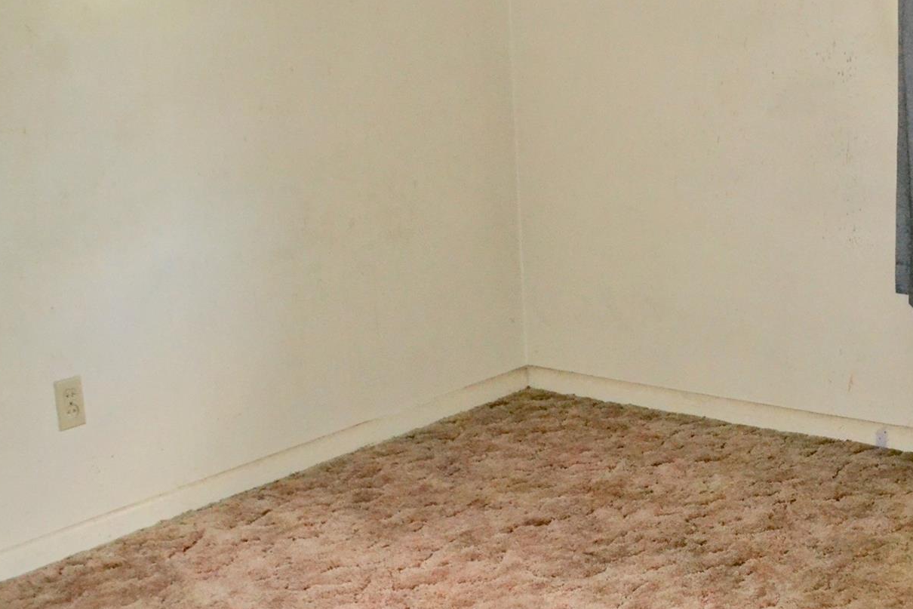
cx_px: 690
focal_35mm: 66
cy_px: 293
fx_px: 1674
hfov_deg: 30.0
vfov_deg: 20.6
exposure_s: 1/60
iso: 3200
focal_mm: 26
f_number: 4.2
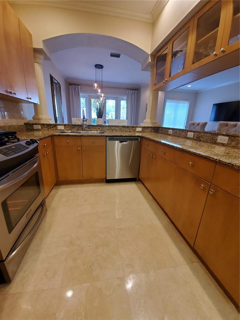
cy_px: 160
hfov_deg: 89.9
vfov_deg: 106.2
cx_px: 120
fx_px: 120
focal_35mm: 13
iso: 500
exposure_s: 1/59
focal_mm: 1.8
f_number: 2.2
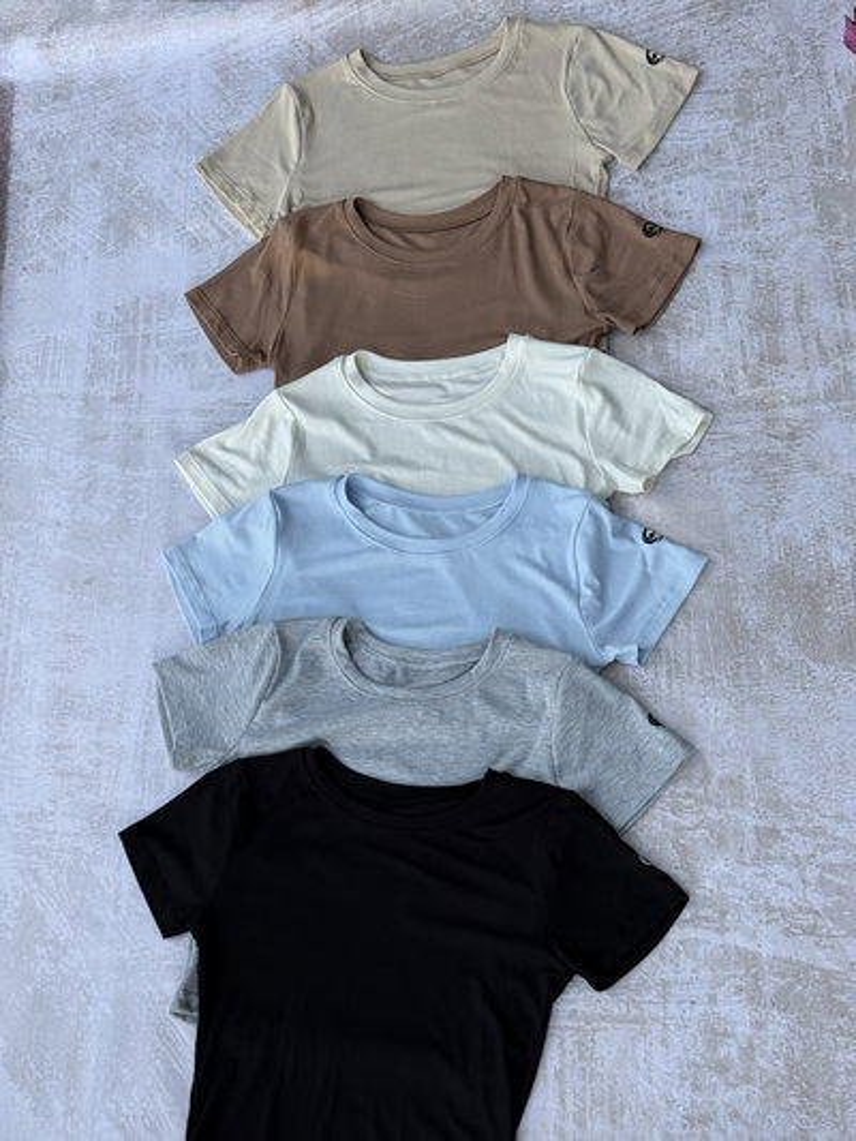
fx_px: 1582
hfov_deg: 30.3
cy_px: 570
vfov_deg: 39.6
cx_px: 428
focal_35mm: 48
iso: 64
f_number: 1.78
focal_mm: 6.76
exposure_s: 1/641
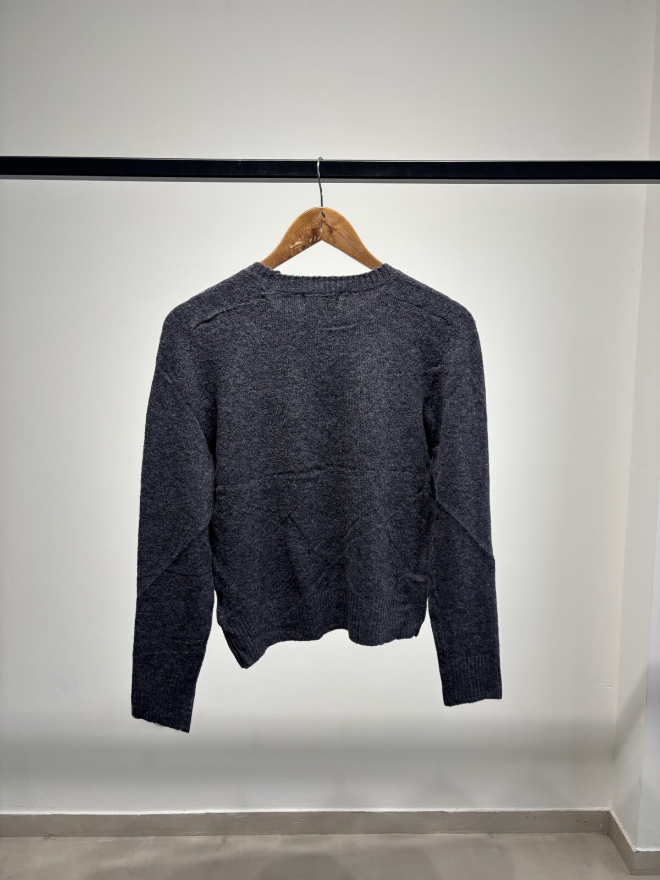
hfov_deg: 53.1
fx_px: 661
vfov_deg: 67.3
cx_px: 330
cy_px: 440
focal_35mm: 26
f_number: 1.6
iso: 100
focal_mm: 5.96
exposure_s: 1/100
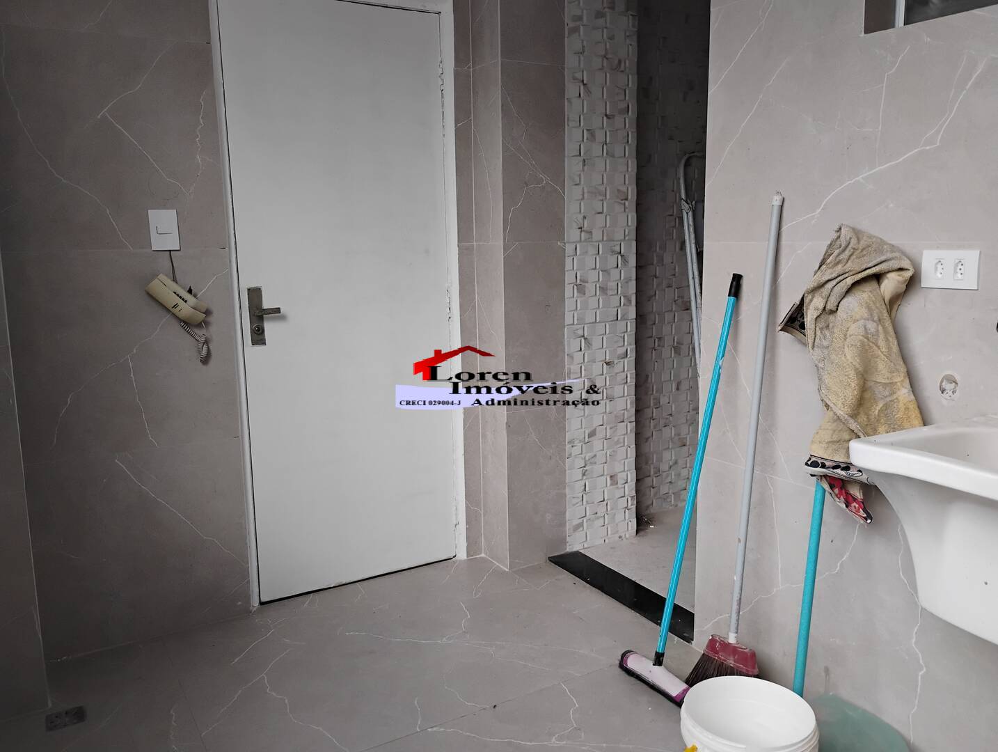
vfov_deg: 49.9
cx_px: 499
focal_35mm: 28
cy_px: 376
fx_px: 808
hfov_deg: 63.4
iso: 731
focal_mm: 4.26
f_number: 1.8
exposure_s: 1/60
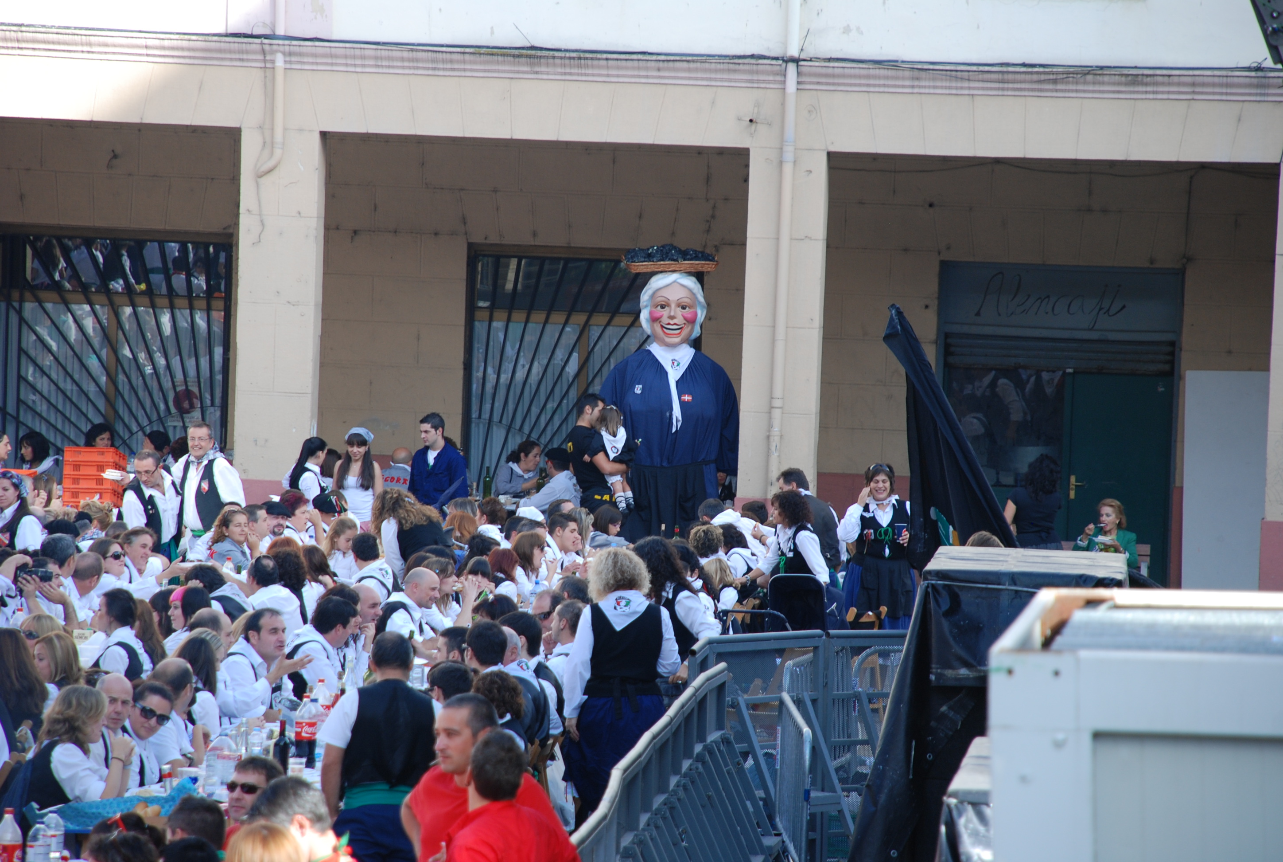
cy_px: 431
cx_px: 642
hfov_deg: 10.1
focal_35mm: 202
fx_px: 7232
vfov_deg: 6.8
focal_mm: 135
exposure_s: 1/125
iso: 200
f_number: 5.6
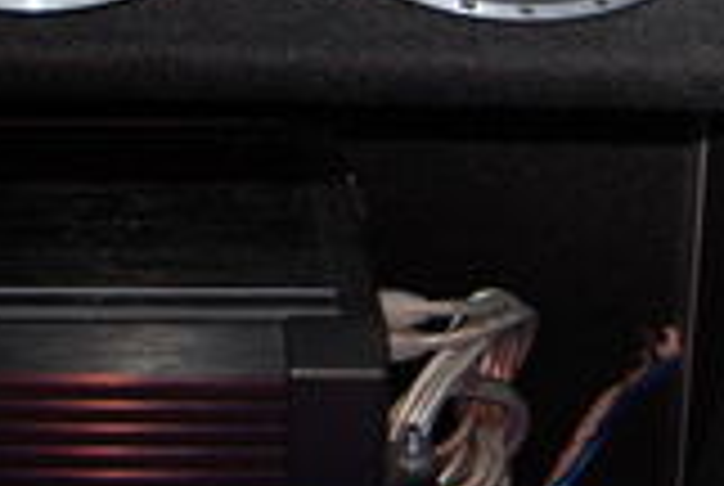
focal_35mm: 119
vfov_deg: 11.4
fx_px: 2398
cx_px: -108
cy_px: -40
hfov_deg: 16.6
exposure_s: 1/60
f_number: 3.8
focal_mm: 20
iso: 400
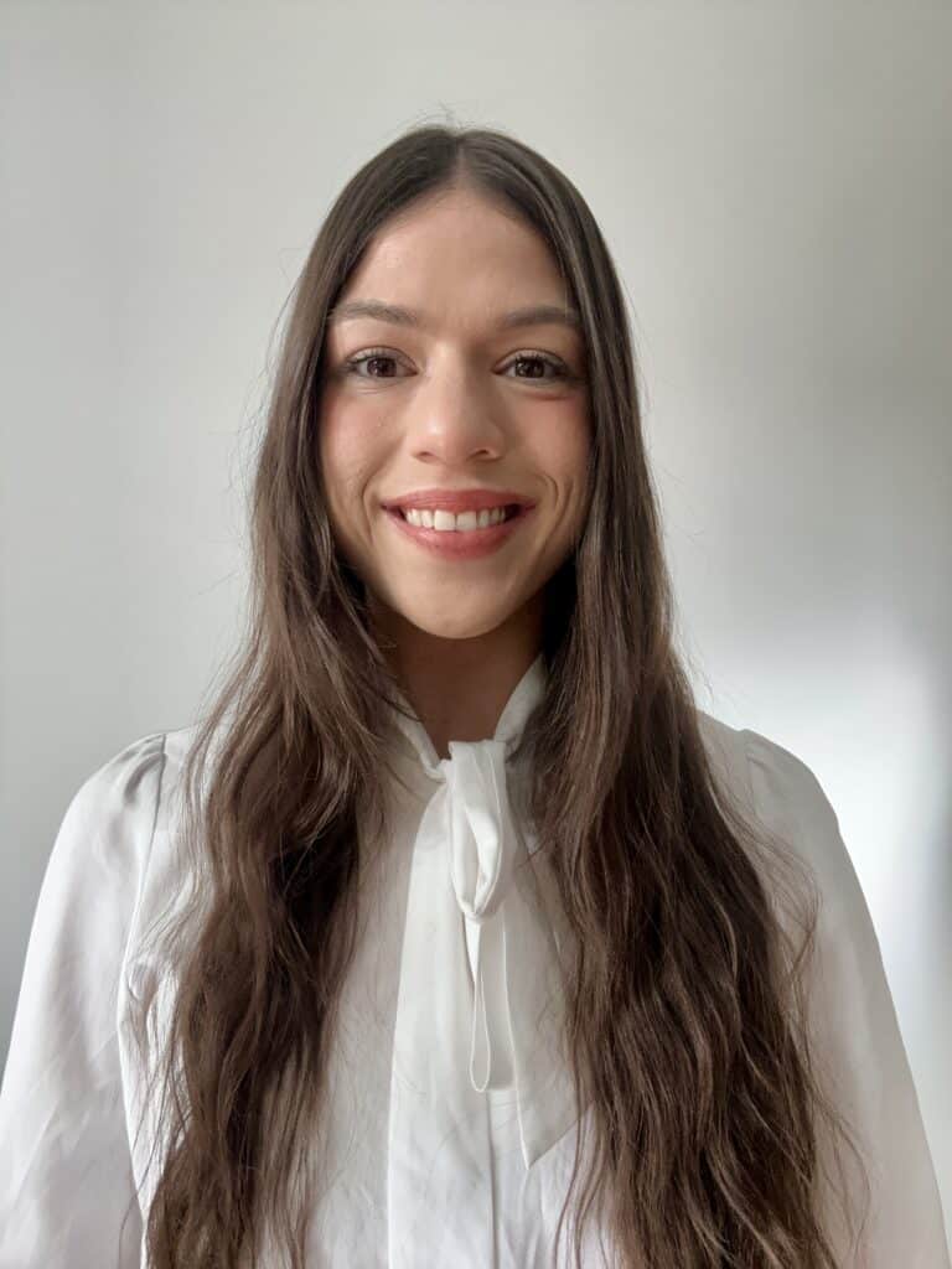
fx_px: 843
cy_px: 634
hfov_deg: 58.9
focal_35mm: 23
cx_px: 476
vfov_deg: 73.9
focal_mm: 2.69
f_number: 1.9
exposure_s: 1/60
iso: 160
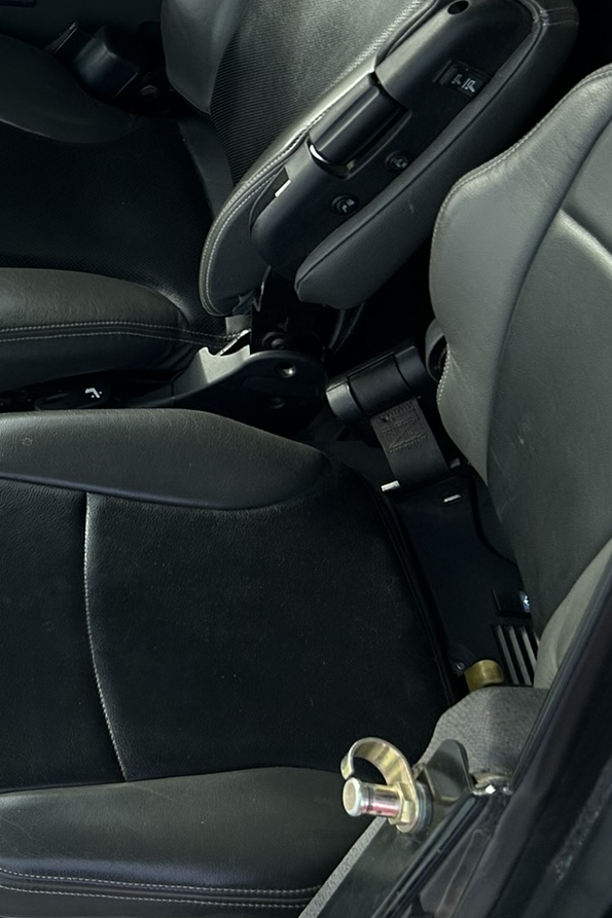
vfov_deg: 31.4
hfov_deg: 20.3
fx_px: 1581
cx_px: -147
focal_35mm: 62
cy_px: 157
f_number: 1.5
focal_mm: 5.7
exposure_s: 1/1058
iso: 50
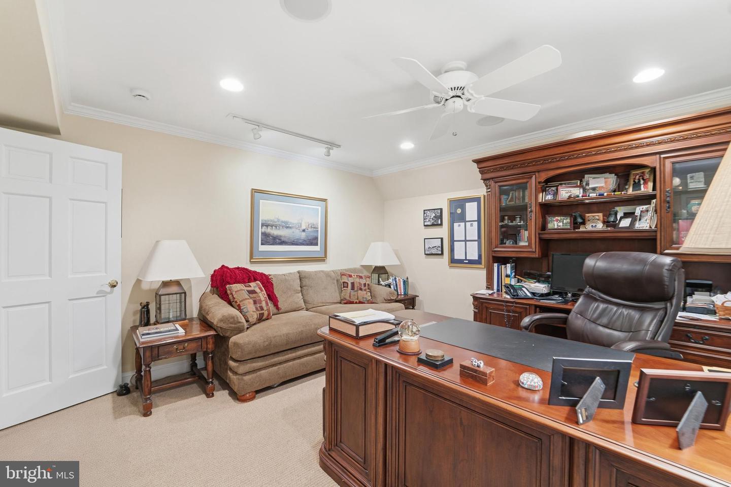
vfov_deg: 81.2
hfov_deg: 104.3
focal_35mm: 14
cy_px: 244
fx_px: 284
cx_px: 366
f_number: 8
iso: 400
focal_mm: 14
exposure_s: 1/40
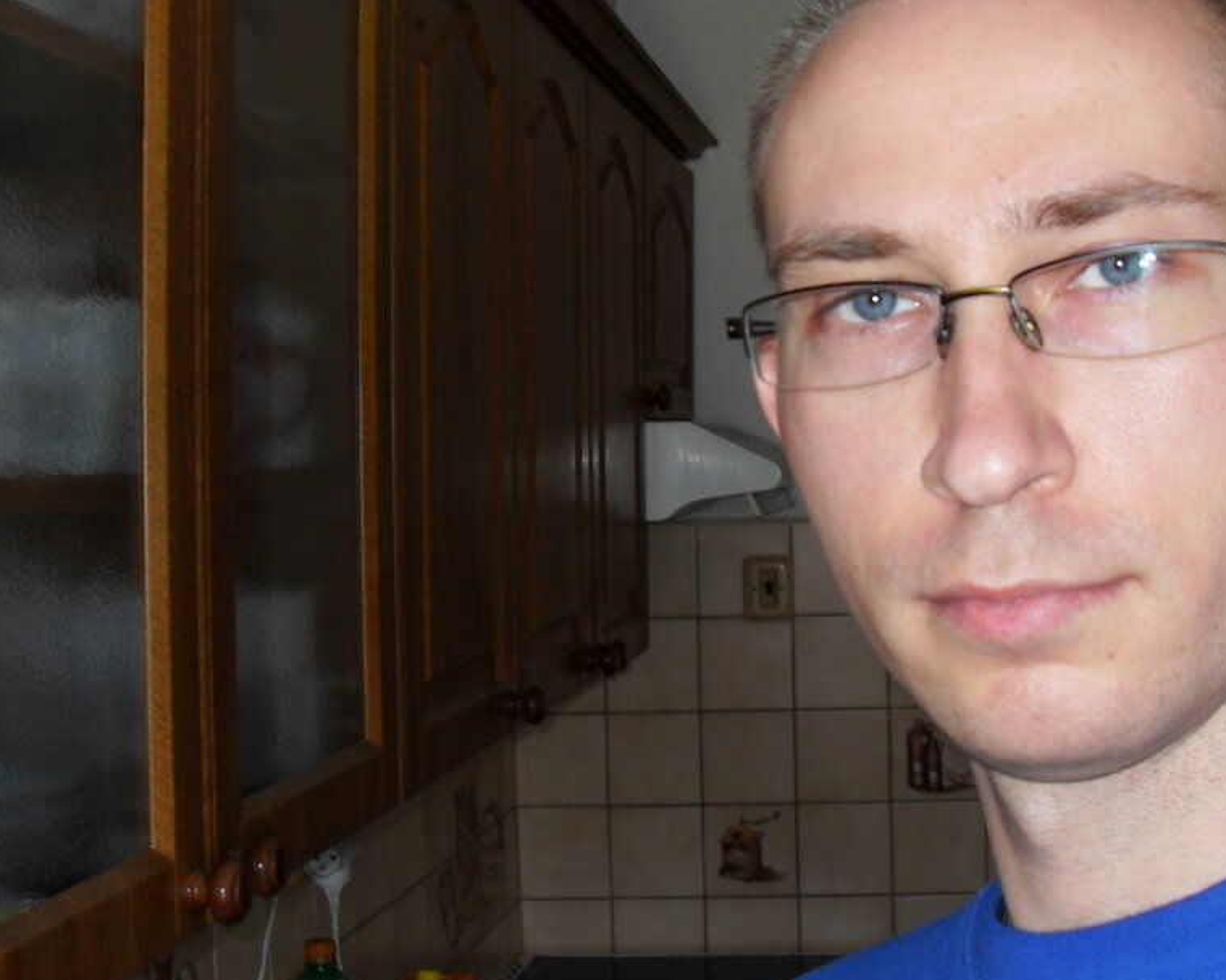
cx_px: 885
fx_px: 1959
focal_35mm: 54
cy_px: 362
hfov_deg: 34.2
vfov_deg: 28.0
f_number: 2.8
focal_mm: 6.3
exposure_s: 1/45
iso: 100
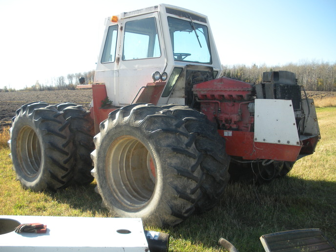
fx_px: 349
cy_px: 126
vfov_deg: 39.7
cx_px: 168
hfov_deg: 51.4
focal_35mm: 36
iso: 88
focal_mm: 6.3
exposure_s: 1/286
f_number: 3.5
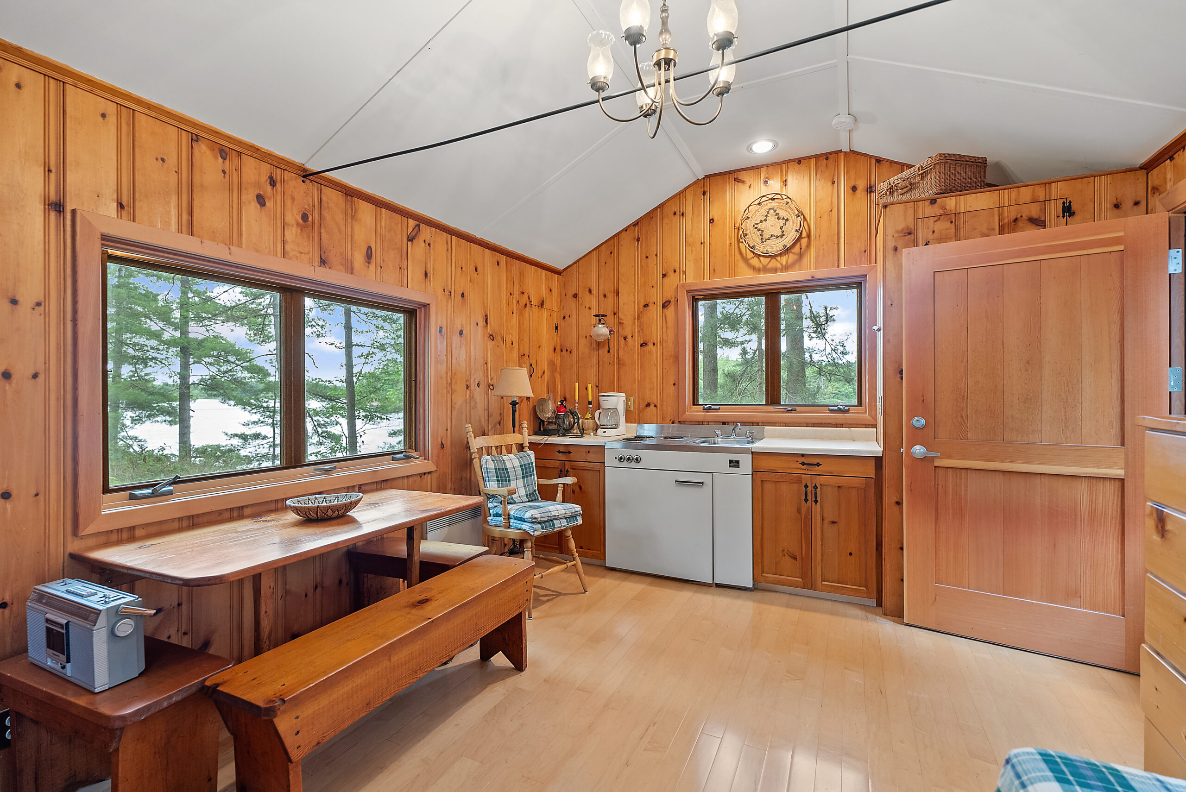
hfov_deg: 96.7
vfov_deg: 73.8
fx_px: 527
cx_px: 593
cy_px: 396
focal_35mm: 16
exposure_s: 1/8
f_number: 4
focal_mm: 16
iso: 500
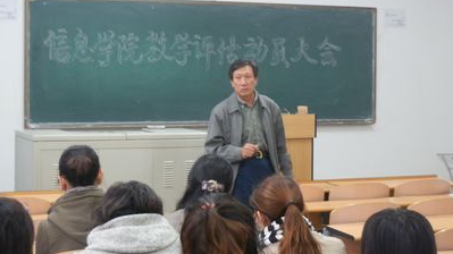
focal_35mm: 78
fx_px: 936
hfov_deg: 27.2
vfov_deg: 15.4
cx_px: 224
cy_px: 94
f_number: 3.8
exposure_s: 1/8
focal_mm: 12.25
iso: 320
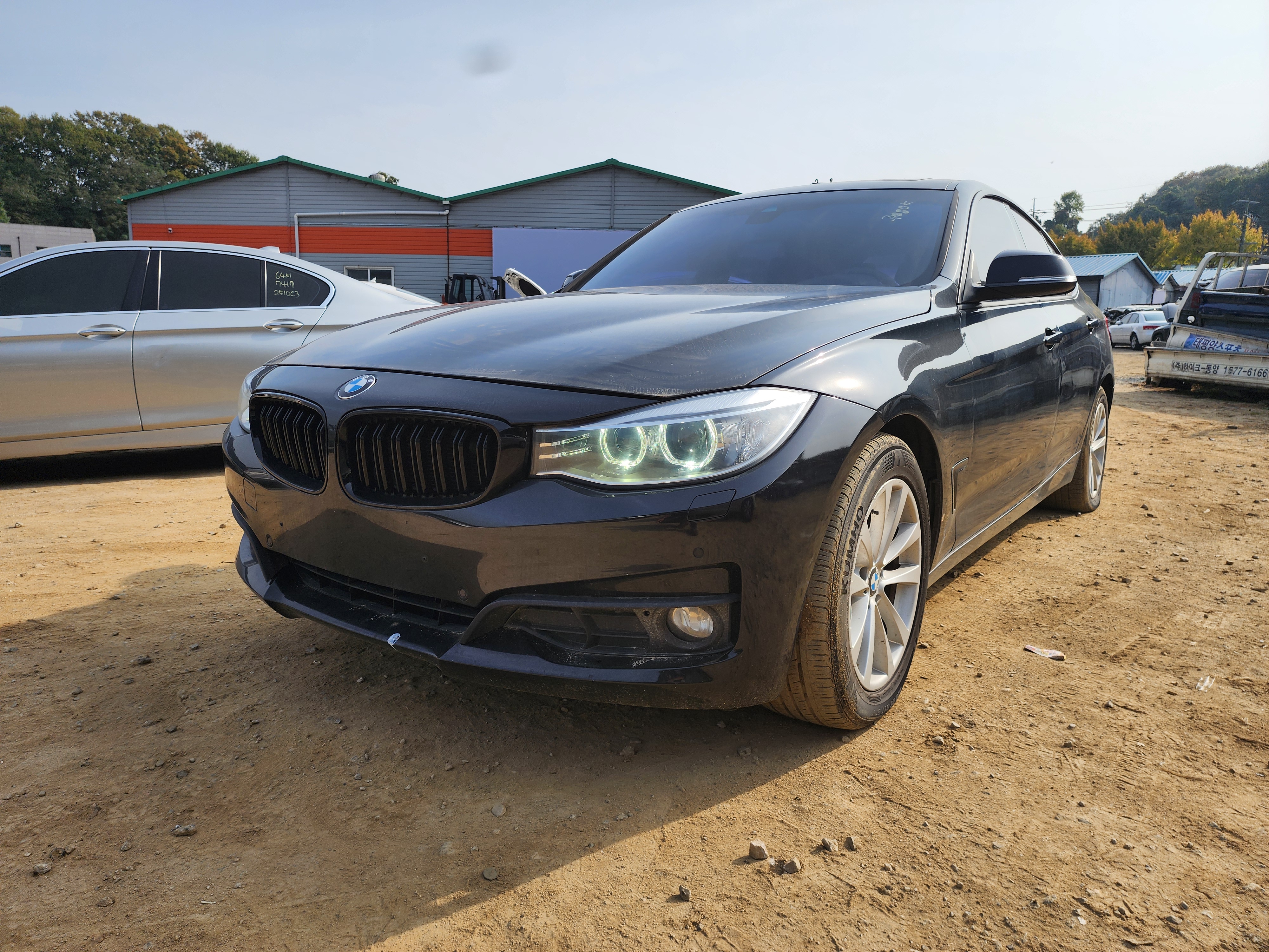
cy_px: 476
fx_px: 843
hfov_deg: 73.9
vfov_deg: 58.9
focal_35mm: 23
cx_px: 634
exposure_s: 1/1105
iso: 12
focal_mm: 6.4
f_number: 1.8
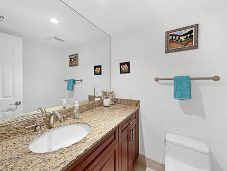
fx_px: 92
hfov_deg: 102.1
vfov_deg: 85.7
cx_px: 114
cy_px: 86
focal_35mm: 14
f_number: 2.2
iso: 3200
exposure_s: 1/15
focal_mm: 2.22
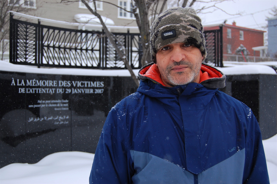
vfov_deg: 29.8
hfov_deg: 43.6
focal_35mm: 45
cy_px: 92
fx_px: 346
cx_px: 138
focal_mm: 30
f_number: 4.2
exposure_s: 1/500
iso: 400
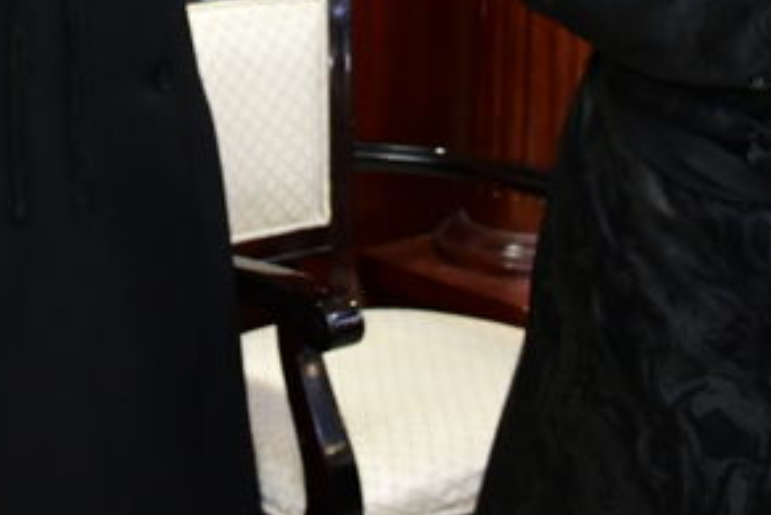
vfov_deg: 11.5
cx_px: 209
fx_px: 2464
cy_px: -194
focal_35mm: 115
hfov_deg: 17.7
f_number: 5.6
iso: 3200
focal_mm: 24
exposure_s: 1/100
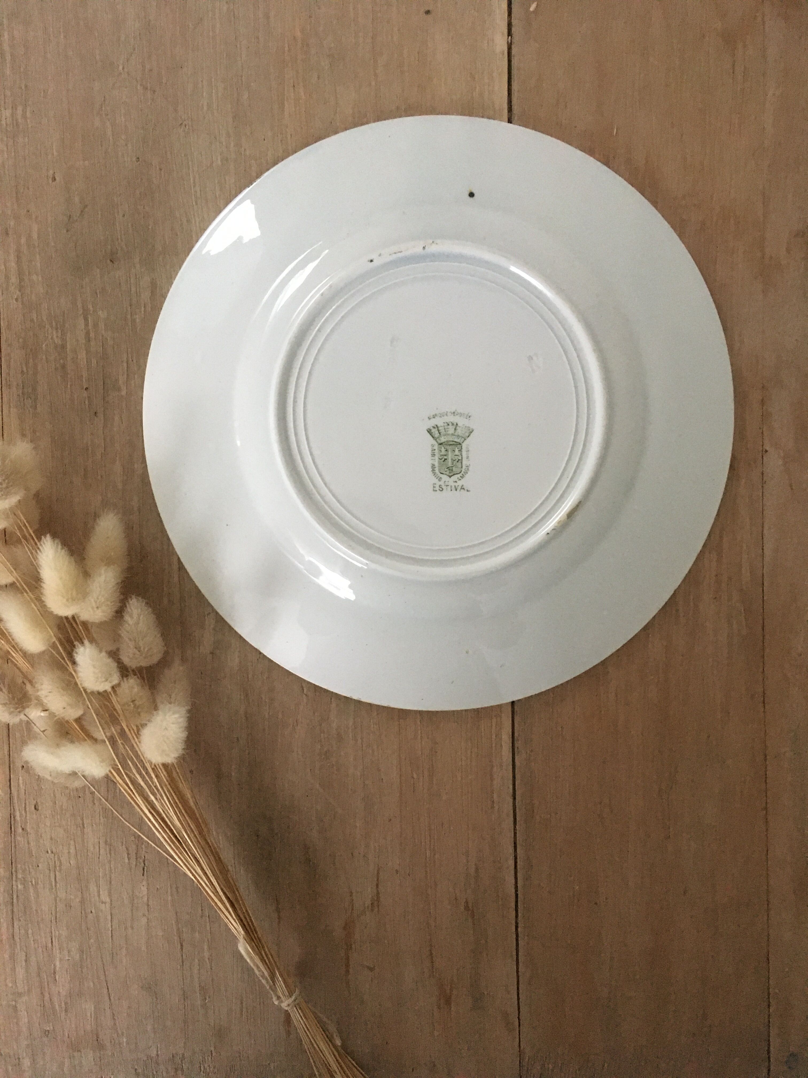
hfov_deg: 48.2
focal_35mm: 29
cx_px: 404
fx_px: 903
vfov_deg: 61.7
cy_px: 539
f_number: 2.2
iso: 250
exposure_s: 1/17
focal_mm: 4.15
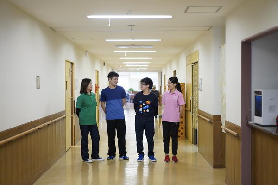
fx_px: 424
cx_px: 139
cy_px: 92
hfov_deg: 36.3
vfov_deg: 24.6
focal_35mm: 55
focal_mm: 55
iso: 800
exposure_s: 1/125
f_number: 1.8
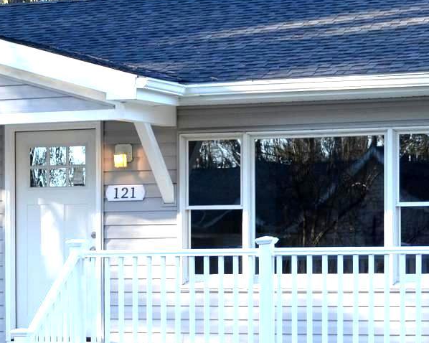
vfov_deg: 10.0
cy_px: 340
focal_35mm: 154
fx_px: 1955
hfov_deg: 12.5
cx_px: 74
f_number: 5.6
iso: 250
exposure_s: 1/125
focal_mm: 32
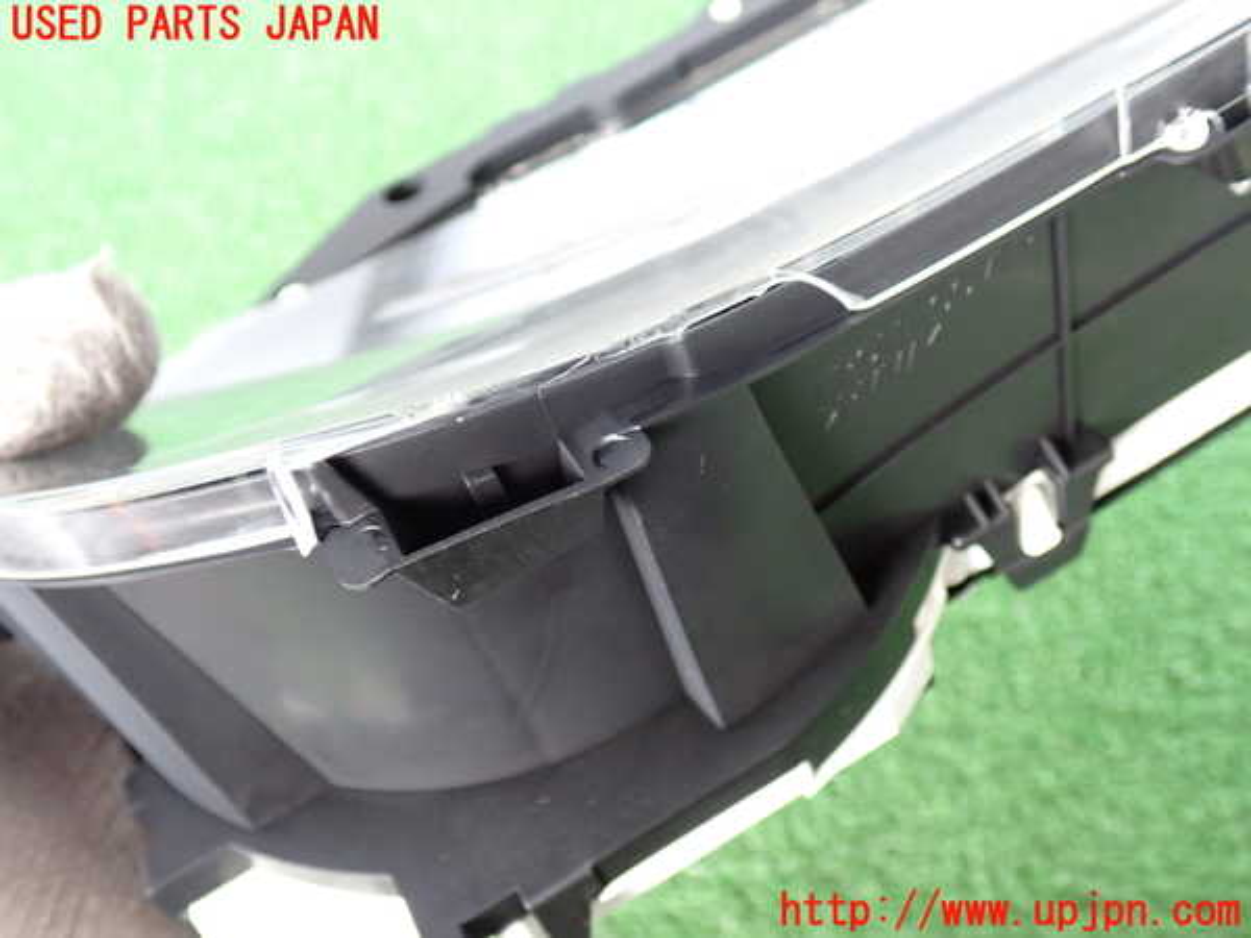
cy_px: 469
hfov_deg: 51.4
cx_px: 626
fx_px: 1301
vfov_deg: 39.7
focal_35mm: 36
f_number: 2.5
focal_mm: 6.37
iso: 320
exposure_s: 1/40
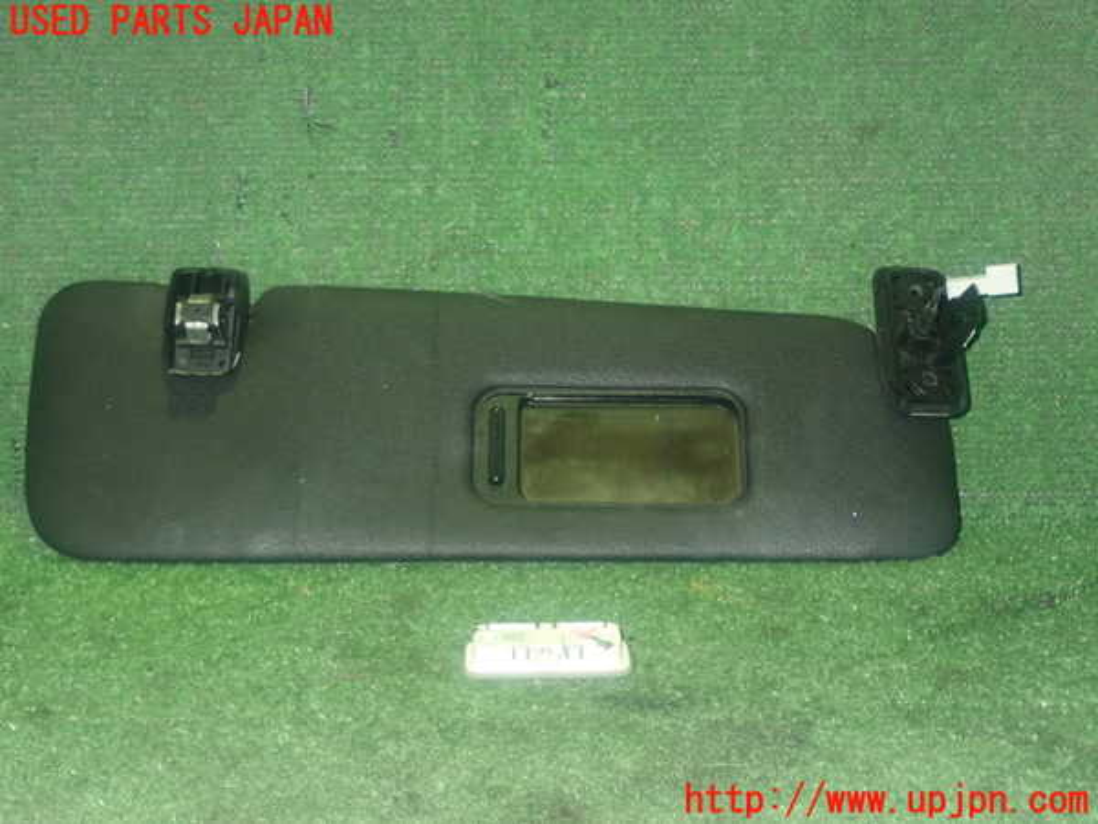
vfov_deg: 23.7
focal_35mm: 62
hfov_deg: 31.2
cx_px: 549
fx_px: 1967
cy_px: 412
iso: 800
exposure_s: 1/60
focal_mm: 11.09
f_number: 3.6
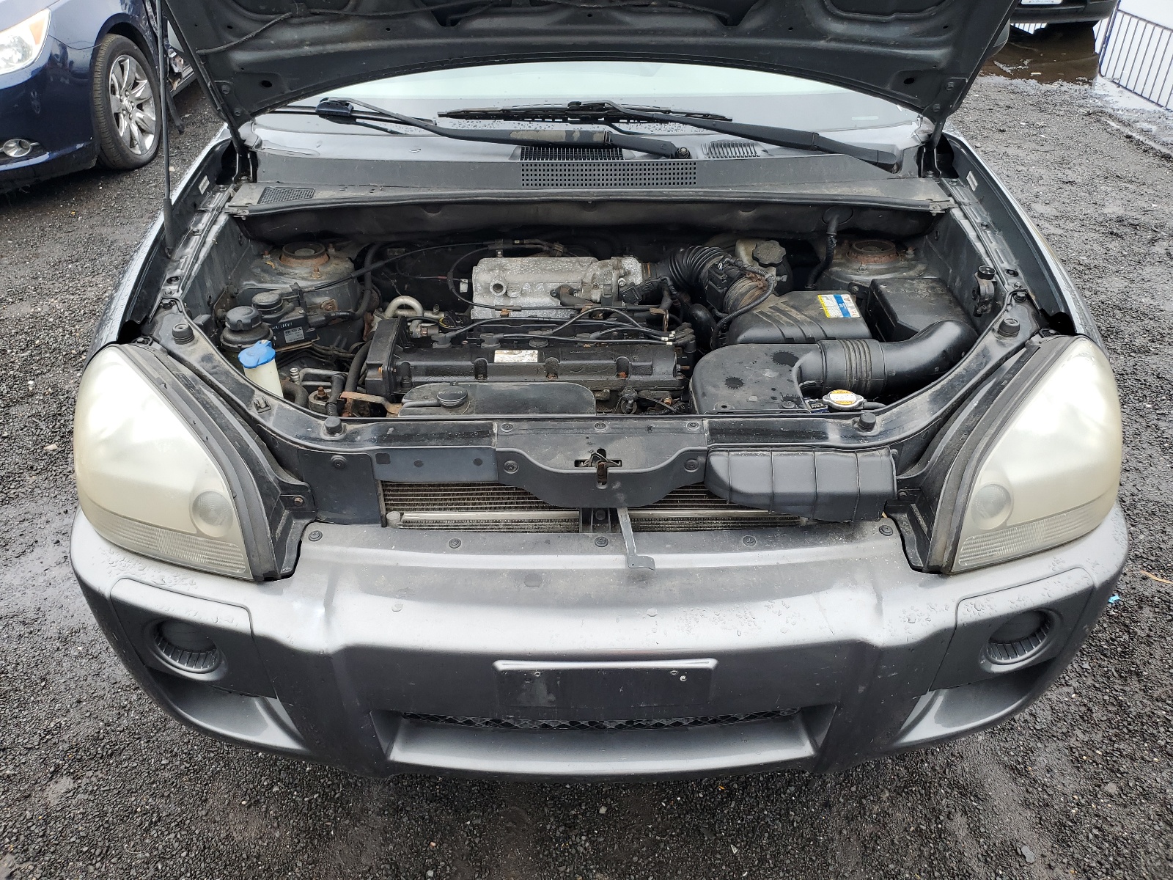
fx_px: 881
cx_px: 586
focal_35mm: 26
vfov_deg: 53.1
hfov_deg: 67.3
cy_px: 440
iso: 50
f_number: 1.5
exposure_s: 1/357
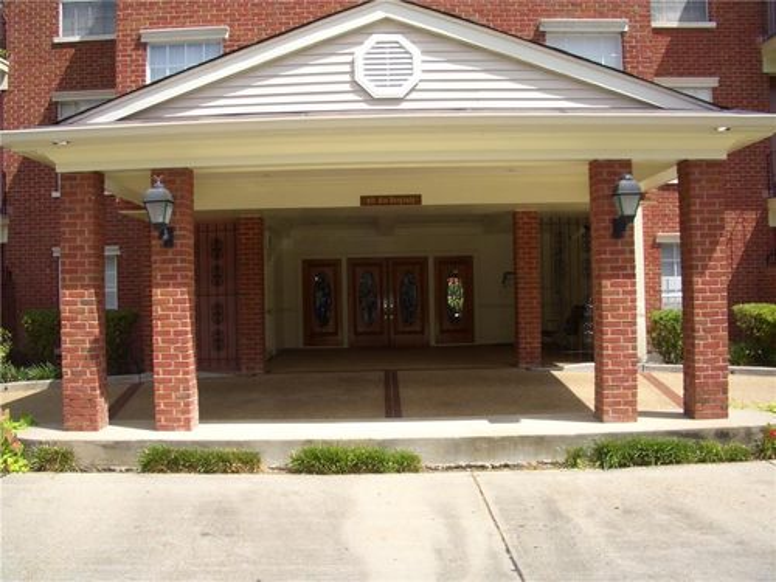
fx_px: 785
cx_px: 388
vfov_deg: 40.7
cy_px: 291
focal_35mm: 35
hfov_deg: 52.6
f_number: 4.3
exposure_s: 1/320
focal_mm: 5.8
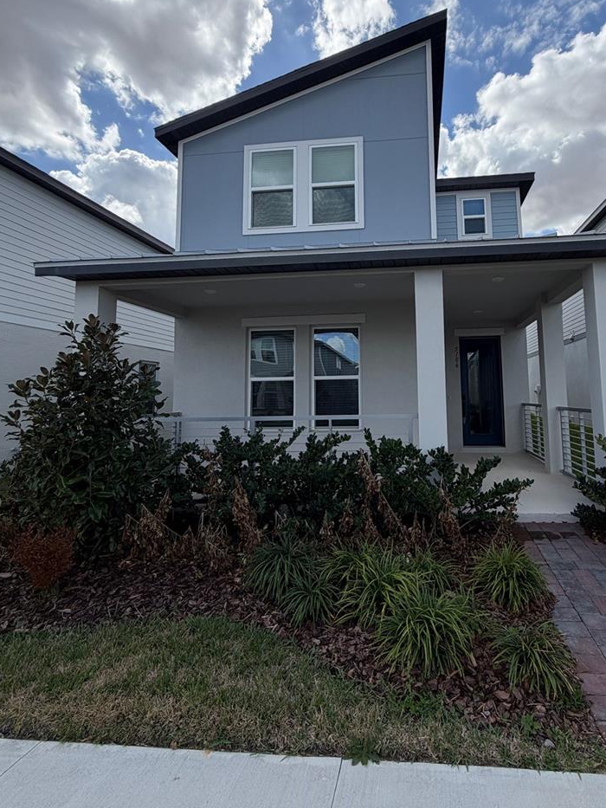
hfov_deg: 70.3
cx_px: 384
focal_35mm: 18
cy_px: 358
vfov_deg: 87.4
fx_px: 420
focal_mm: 2.22
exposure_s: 1/1068
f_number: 2.2
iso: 32
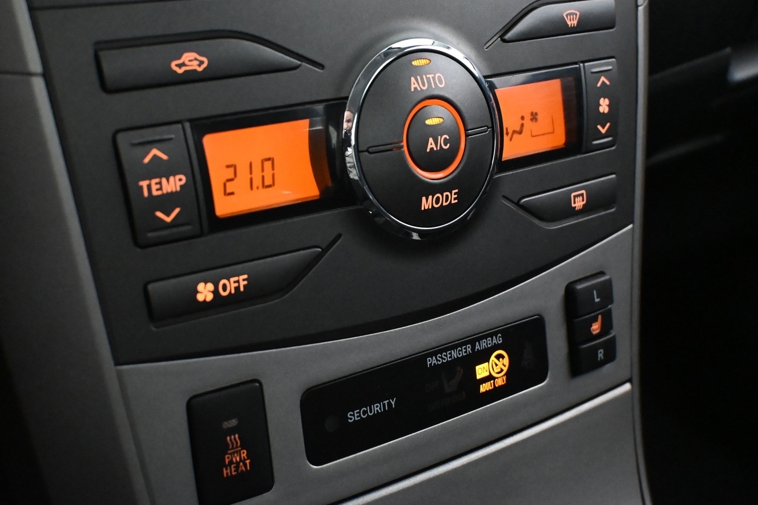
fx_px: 1092
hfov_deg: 38.3
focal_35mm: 52
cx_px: 363
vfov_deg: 26.0
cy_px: 220
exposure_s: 1/60
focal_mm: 30.5
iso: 9000
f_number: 4.8
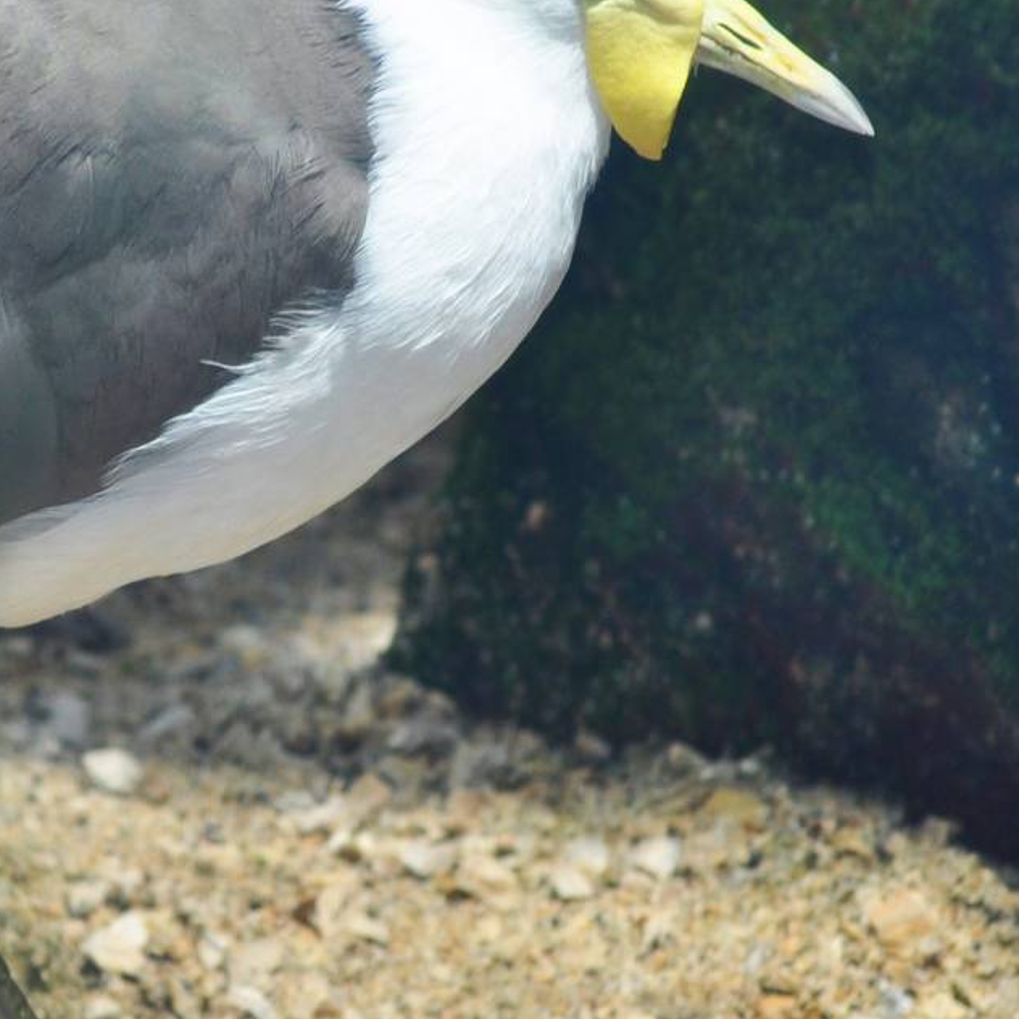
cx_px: 44
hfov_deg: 3.2
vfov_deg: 3.2
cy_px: 652
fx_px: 18251
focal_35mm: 548
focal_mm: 170
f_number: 8
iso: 200
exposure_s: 1/200
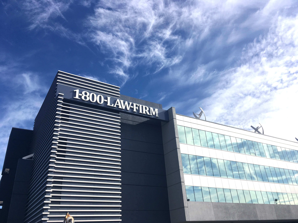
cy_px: 112
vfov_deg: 48.2
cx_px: 149
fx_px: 250
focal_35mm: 29
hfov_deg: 61.7
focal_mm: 4.15
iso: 25
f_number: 2.2
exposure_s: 1/2404
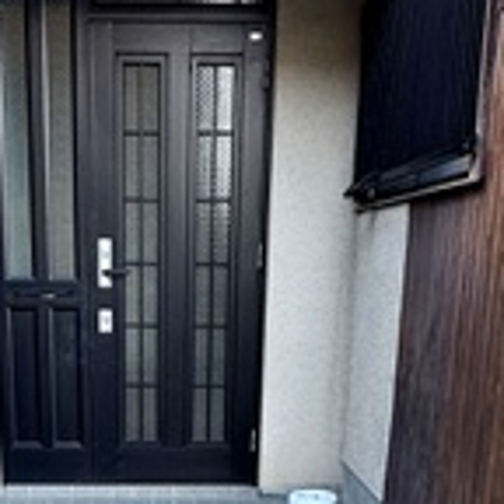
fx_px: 988
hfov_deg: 28.4
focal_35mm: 60
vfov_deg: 25.9
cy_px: 584
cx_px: 163
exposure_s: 1/99
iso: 160
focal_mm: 2.22
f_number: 2.2
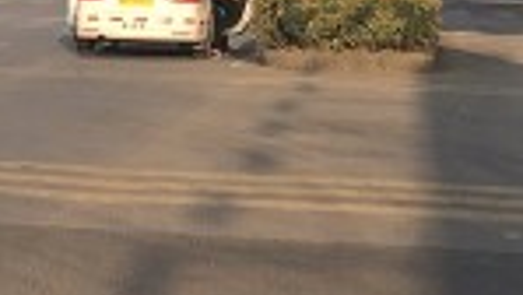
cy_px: -112
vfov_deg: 7.1
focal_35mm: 170
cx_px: -232
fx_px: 2359
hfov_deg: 12.1
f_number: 2.2
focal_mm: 4.15
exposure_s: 1/601
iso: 25
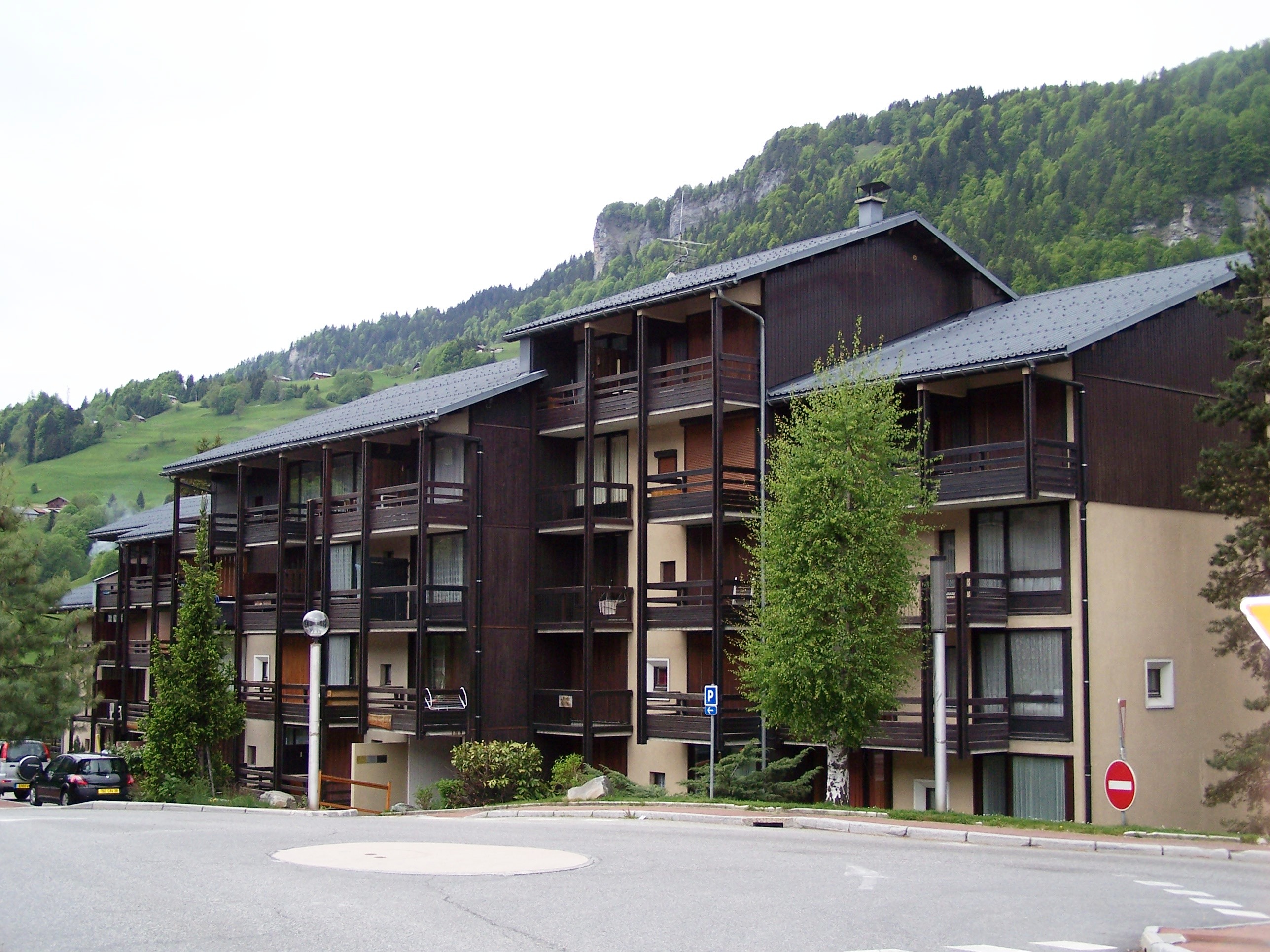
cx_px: 635
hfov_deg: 43.9
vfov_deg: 33.6
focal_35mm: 43
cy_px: 476
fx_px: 1578
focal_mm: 7.1
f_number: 2.9
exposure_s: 1/350
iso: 80
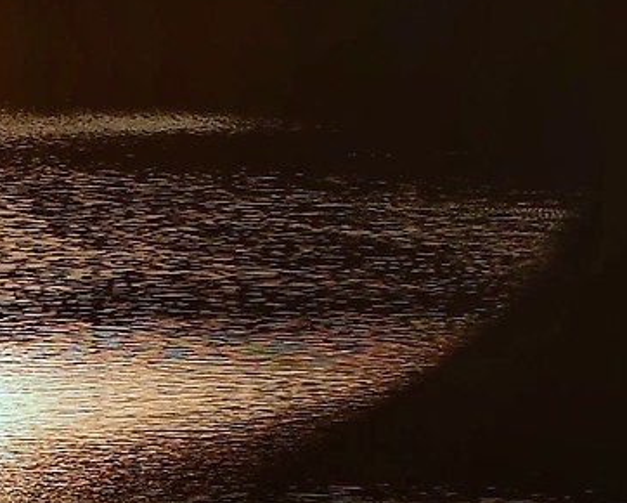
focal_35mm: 653
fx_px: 12124
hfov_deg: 3.0
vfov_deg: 2.4
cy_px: 369
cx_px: -197
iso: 250
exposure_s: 1/5000
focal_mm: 70
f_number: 3.2
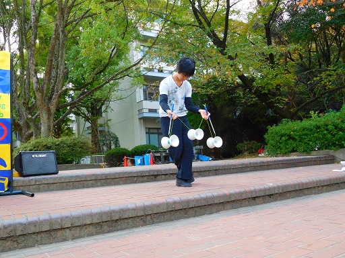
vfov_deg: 44.2
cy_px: 129
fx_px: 319
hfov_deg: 56.8
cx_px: 172
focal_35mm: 32
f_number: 3.6
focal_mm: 5.7
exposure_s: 1/100
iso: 125
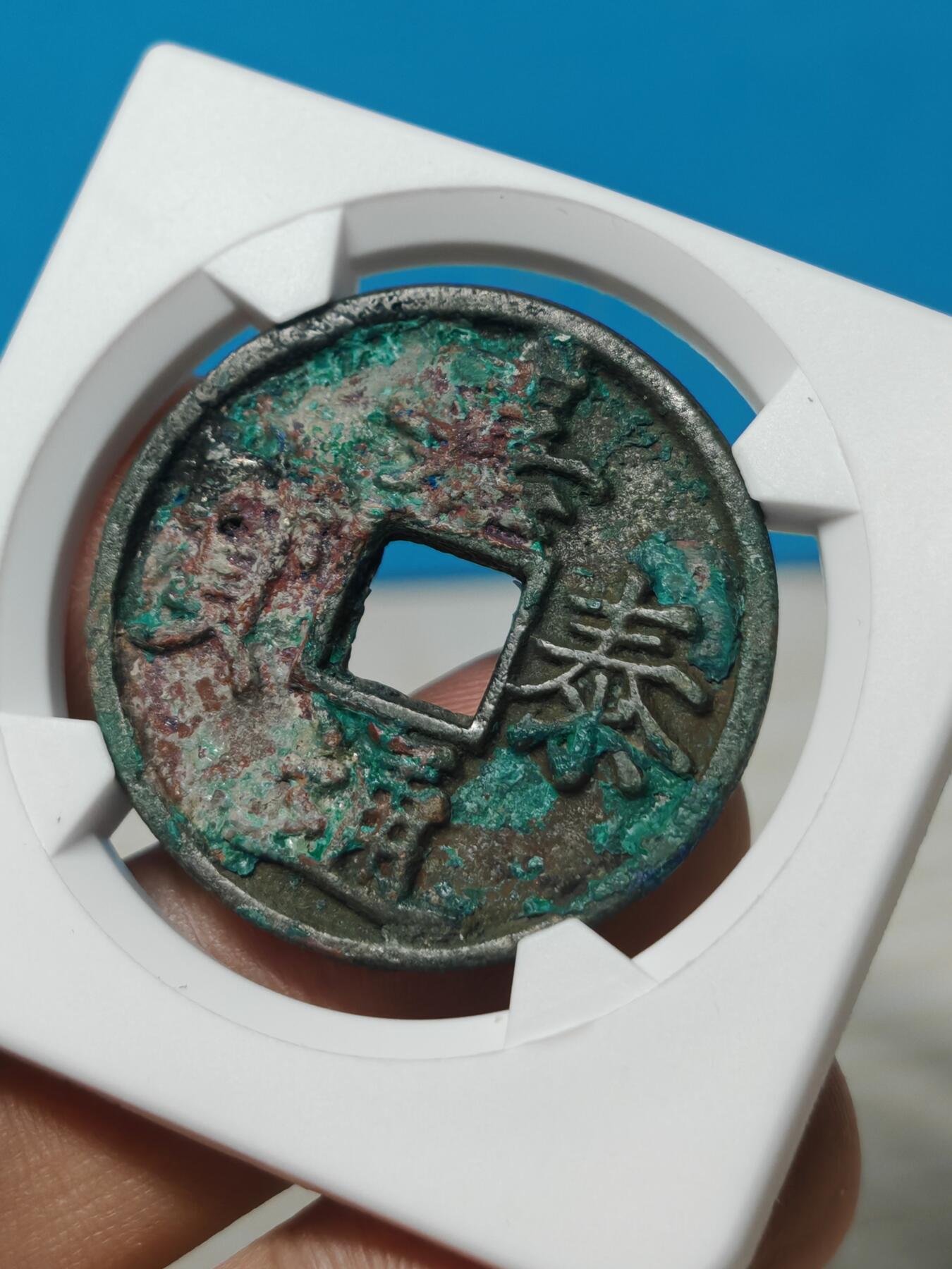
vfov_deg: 20.7
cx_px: 476
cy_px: 634
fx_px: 3484
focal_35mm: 95
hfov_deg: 15.6
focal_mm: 7.62
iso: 80
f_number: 1.6
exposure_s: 1/100
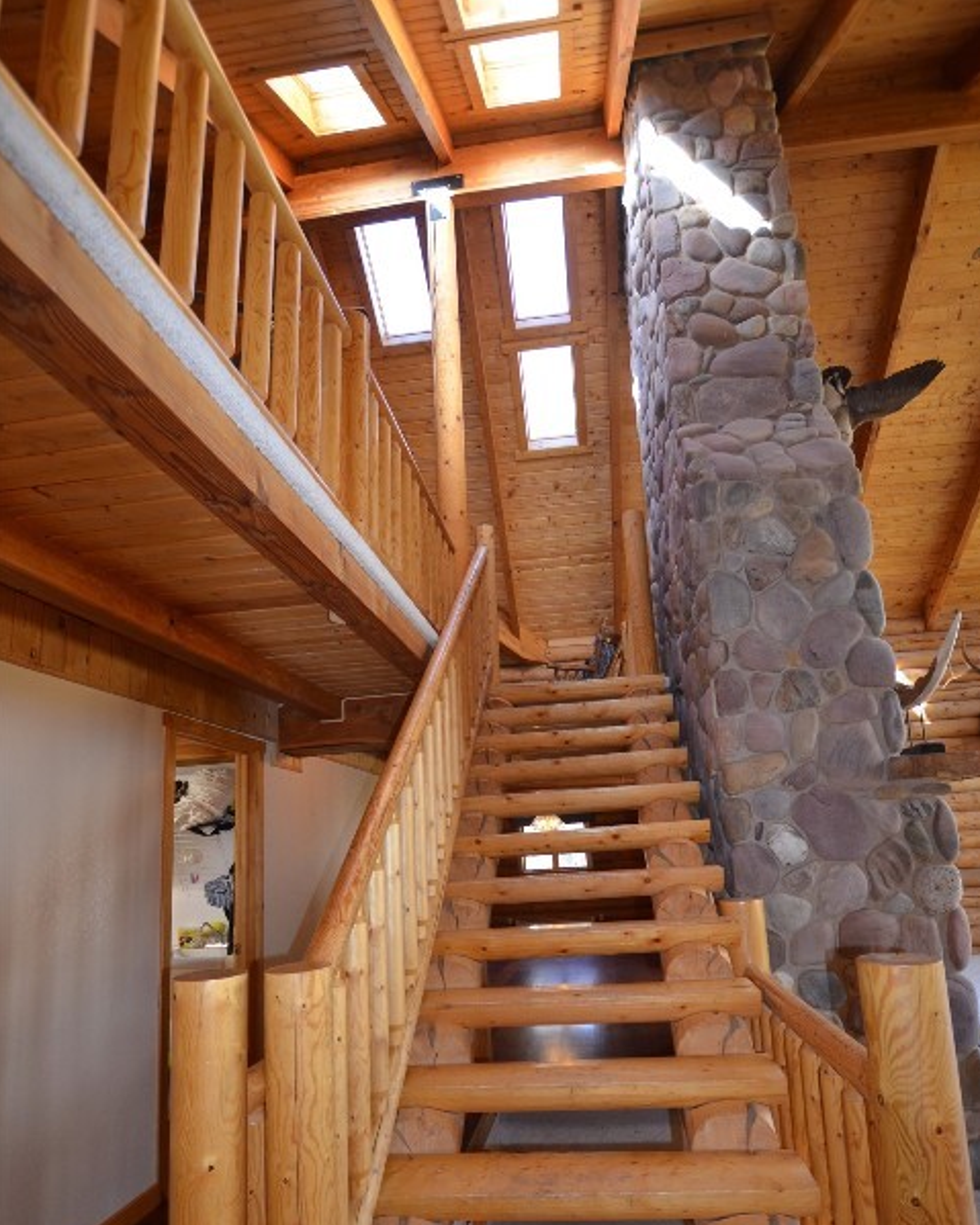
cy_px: 718
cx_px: 516
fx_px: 653
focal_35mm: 18
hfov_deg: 73.7
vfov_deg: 85.6
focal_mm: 10
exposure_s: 1/100
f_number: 3.5
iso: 400
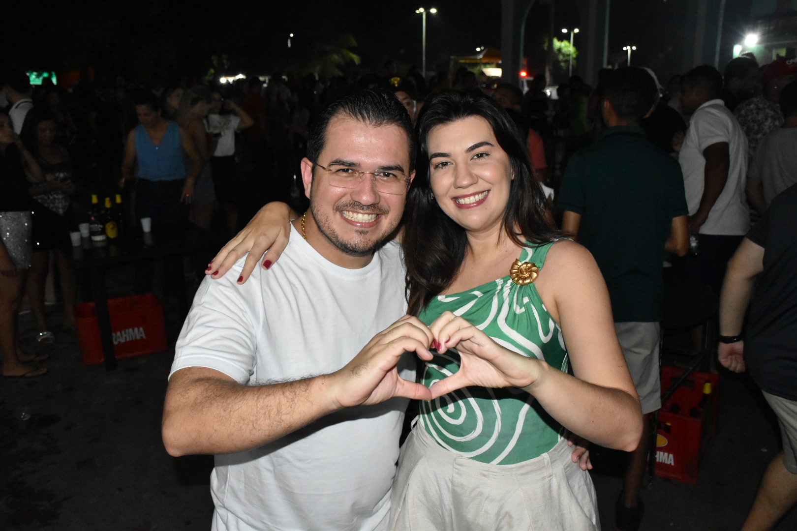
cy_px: 266
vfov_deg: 38.4
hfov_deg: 55.1
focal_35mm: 34
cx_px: 398
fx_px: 764
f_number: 5.6
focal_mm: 23
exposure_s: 1/100
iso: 3200
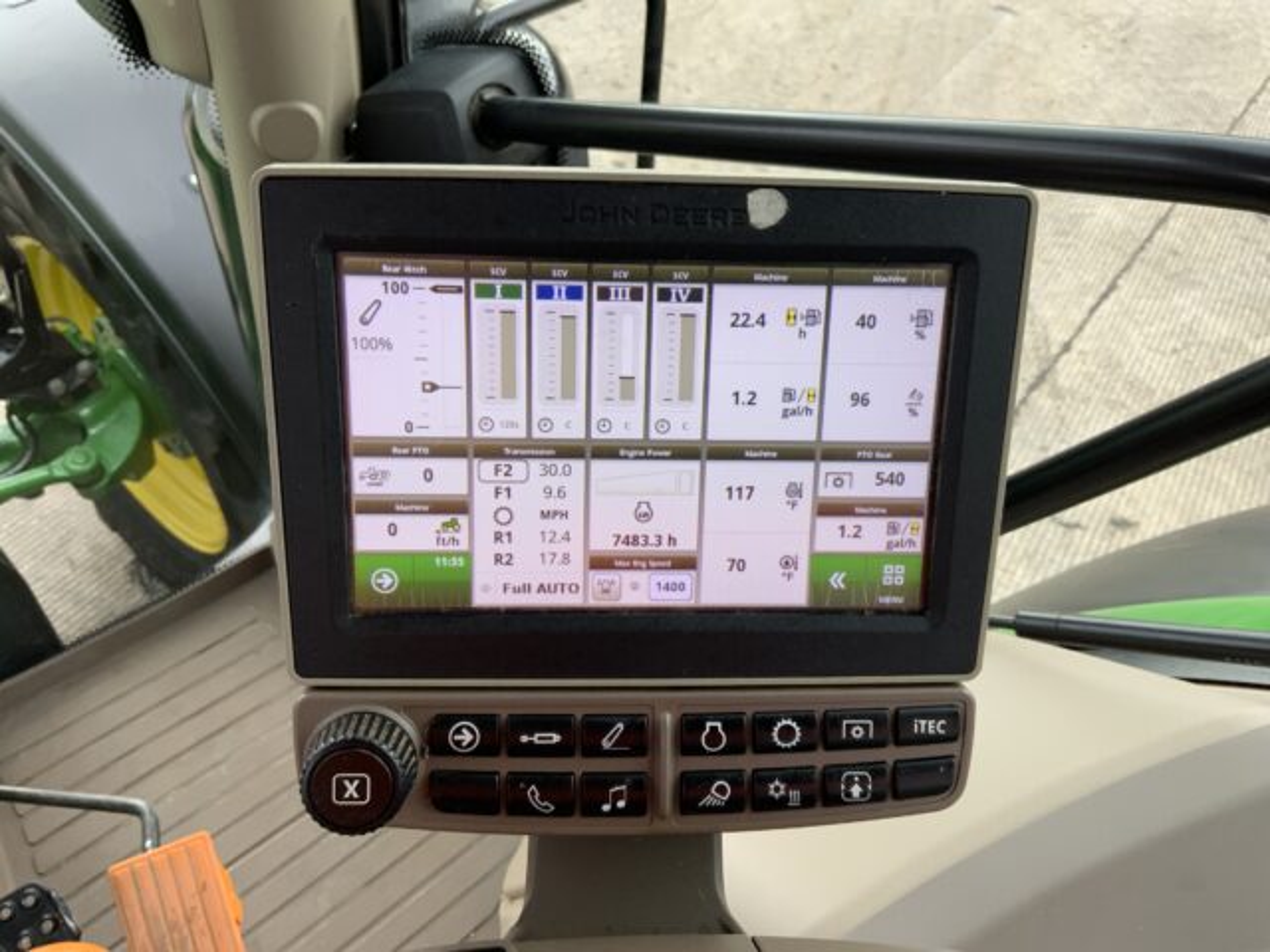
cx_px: 635
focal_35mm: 29
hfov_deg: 61.7
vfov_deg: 48.2
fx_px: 1064
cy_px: 476
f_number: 1.8
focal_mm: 3
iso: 32
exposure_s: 1/122
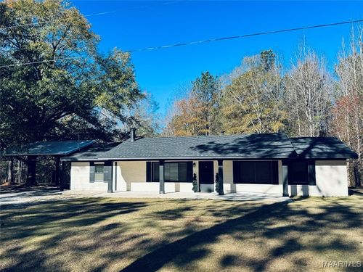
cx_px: 182
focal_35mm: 24
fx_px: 252
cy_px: 136
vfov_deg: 56.8
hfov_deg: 71.6
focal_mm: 6.76
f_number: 1.78
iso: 80
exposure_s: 1/2506
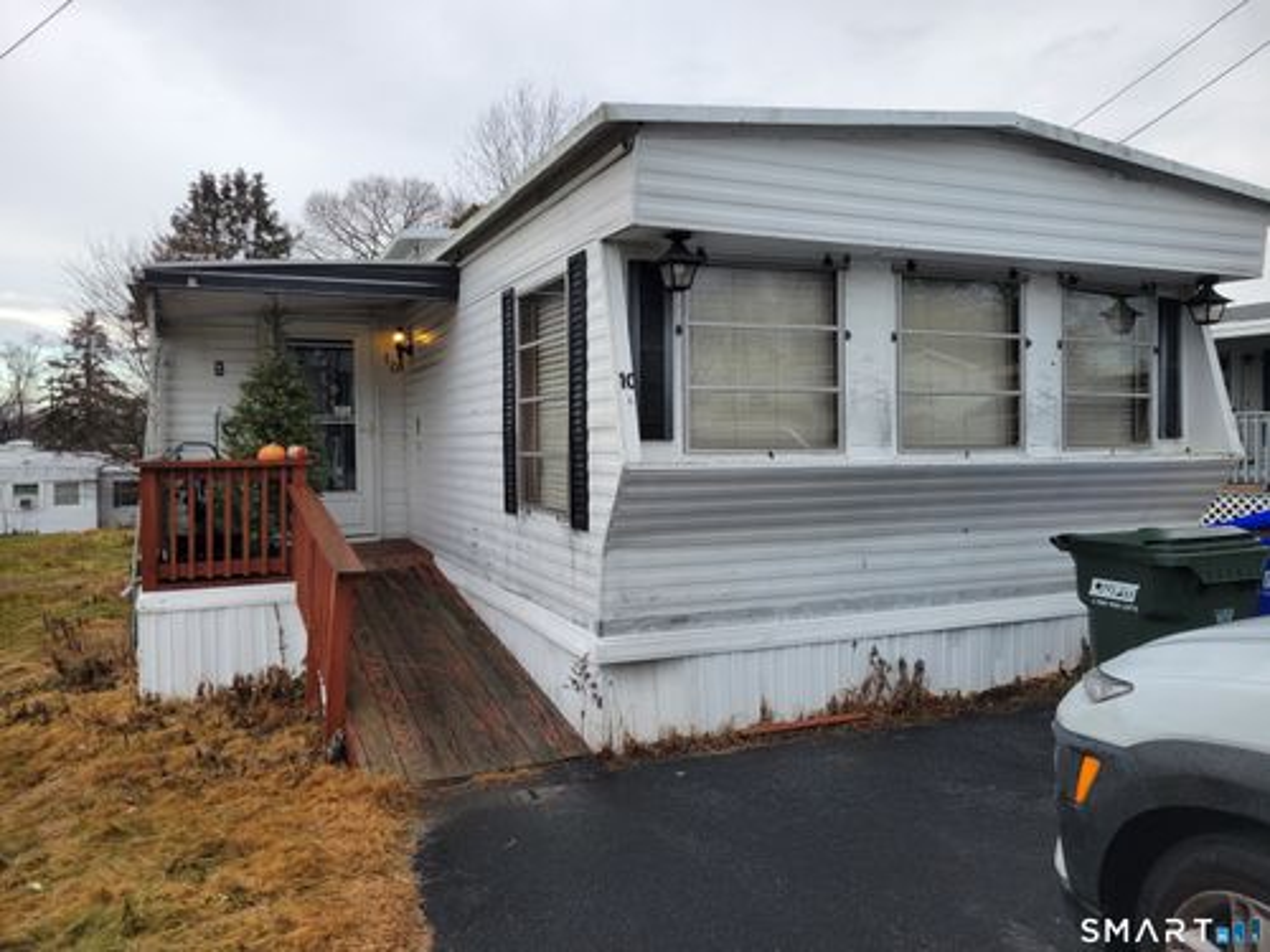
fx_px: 954
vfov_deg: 53.1
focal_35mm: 26
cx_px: 635
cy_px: 476
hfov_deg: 67.3
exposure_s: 1/338
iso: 40
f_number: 1.8
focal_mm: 5.4
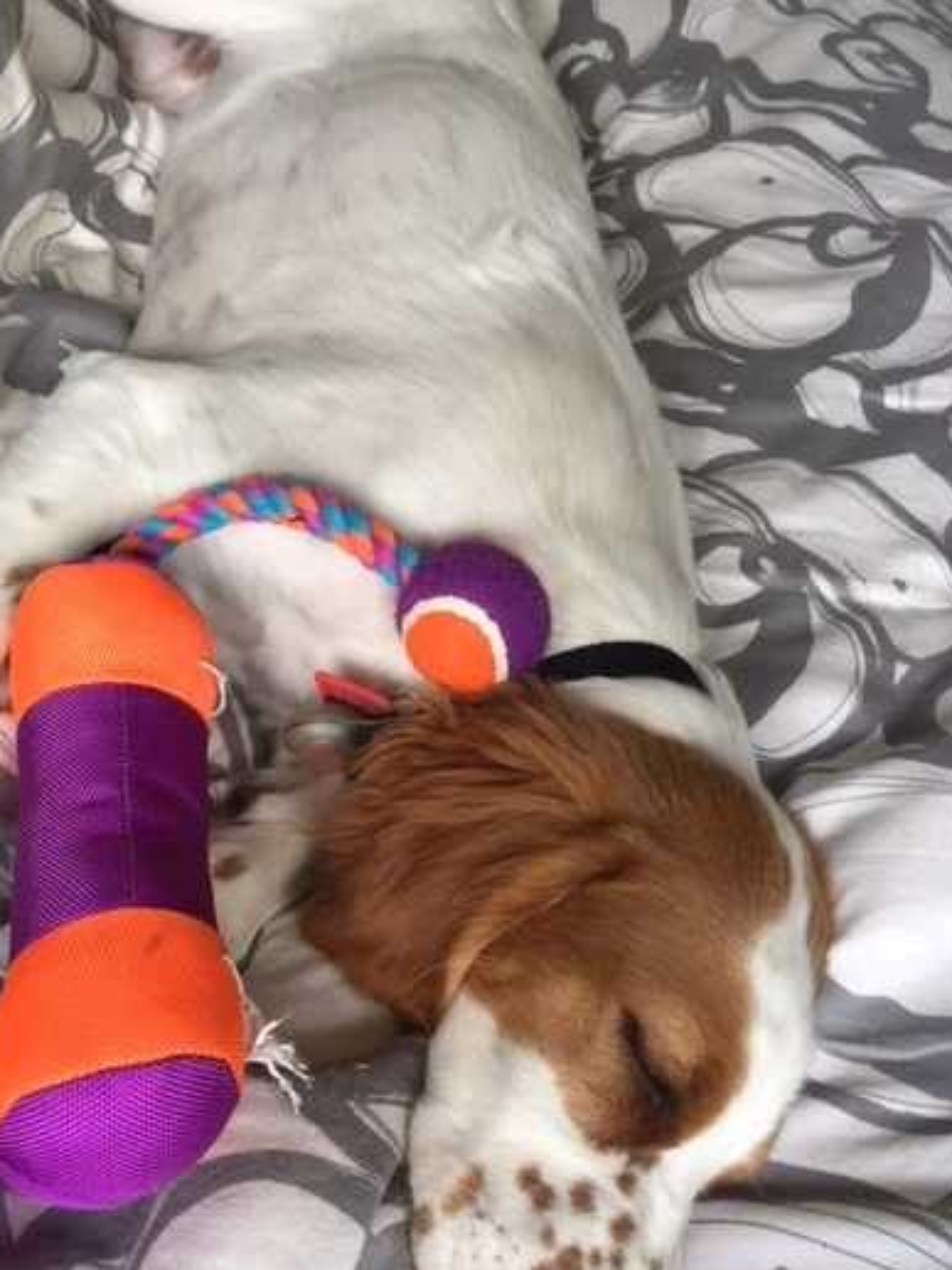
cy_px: 704
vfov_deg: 51.3
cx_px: 413
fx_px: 1320
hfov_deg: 39.6
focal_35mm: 36
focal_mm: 4.15
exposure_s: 1/15
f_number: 2.2
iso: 32
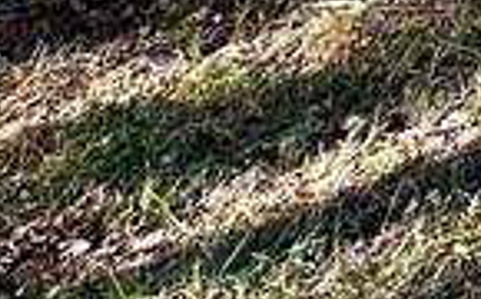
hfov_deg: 12.1
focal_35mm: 105
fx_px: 1374
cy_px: -764
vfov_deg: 8.6
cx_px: 1357
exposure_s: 1/99
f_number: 2.2
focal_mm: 2.22
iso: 50
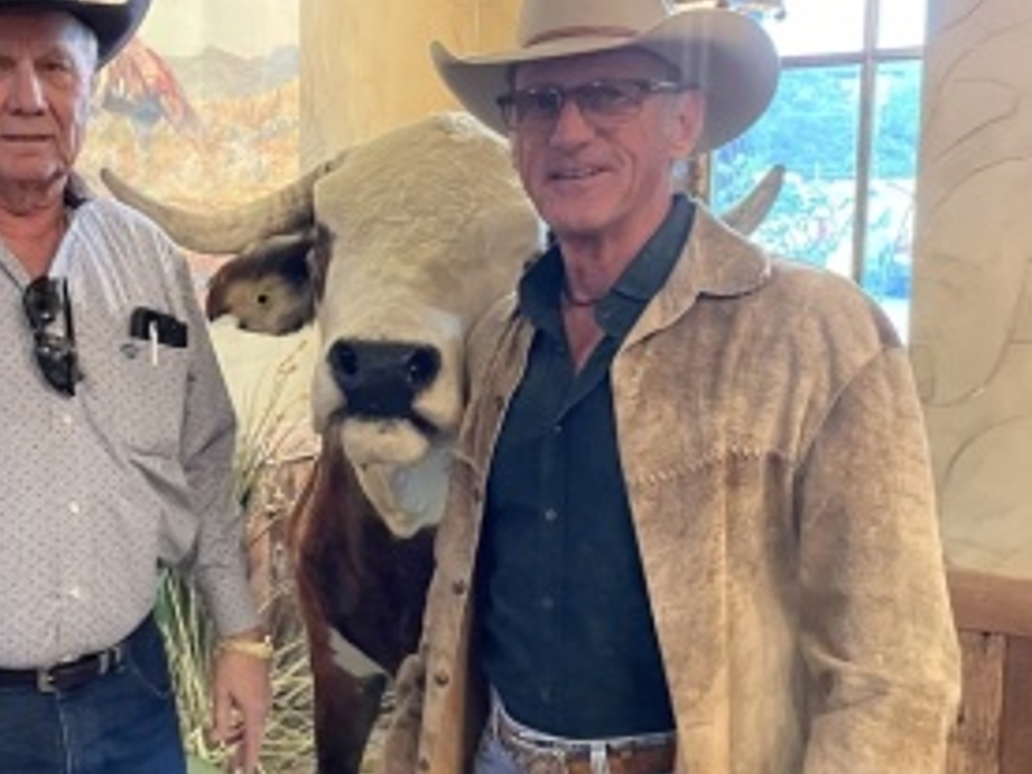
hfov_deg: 38.3
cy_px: 449
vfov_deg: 29.6
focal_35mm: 49
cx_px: 314
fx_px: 1461
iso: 400
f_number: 1.6
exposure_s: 1/40
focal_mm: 4.2
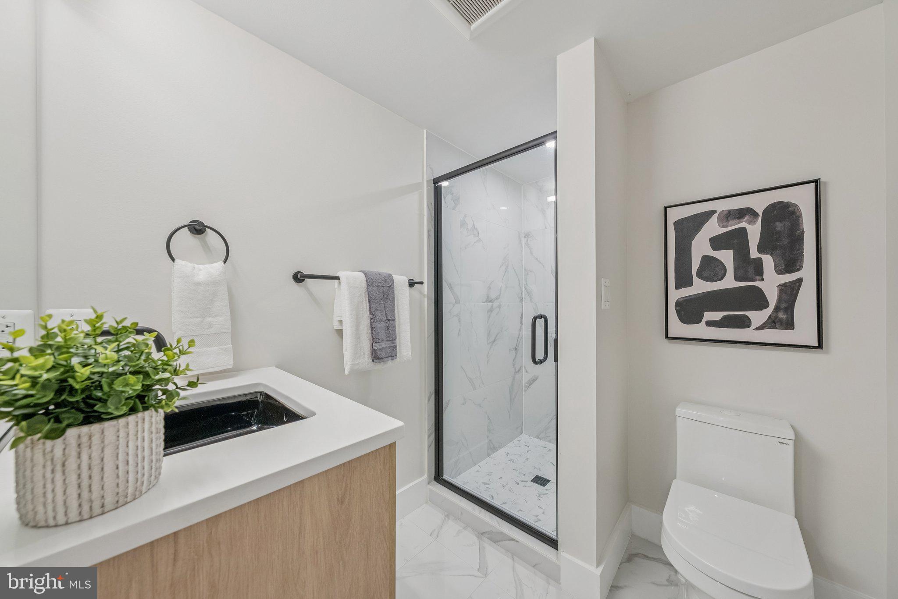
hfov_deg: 112.6
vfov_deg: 90.1
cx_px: 449
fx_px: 299
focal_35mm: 12
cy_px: 300
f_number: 7.1
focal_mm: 12
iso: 640
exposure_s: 1/40
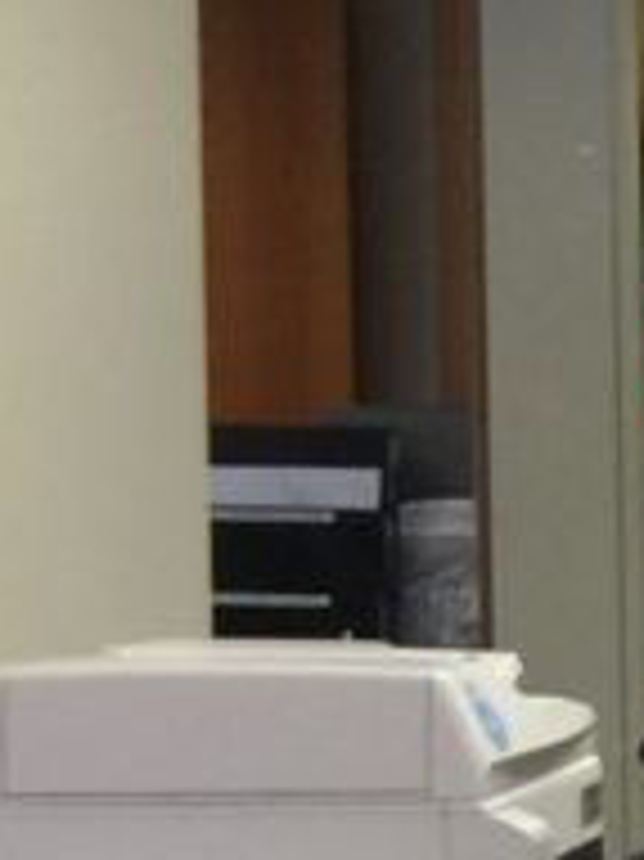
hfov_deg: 4.8
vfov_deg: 8.3
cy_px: 842
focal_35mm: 238
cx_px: 3517
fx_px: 5910
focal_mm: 4.15
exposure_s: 1/30
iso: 40
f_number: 2.2
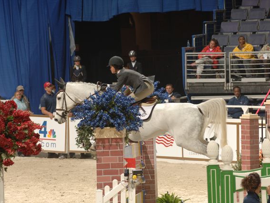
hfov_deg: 6.1
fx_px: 2551
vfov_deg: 4.5
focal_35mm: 327
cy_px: 102
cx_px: 152
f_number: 6.3
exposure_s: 1/250
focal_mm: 200
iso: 320
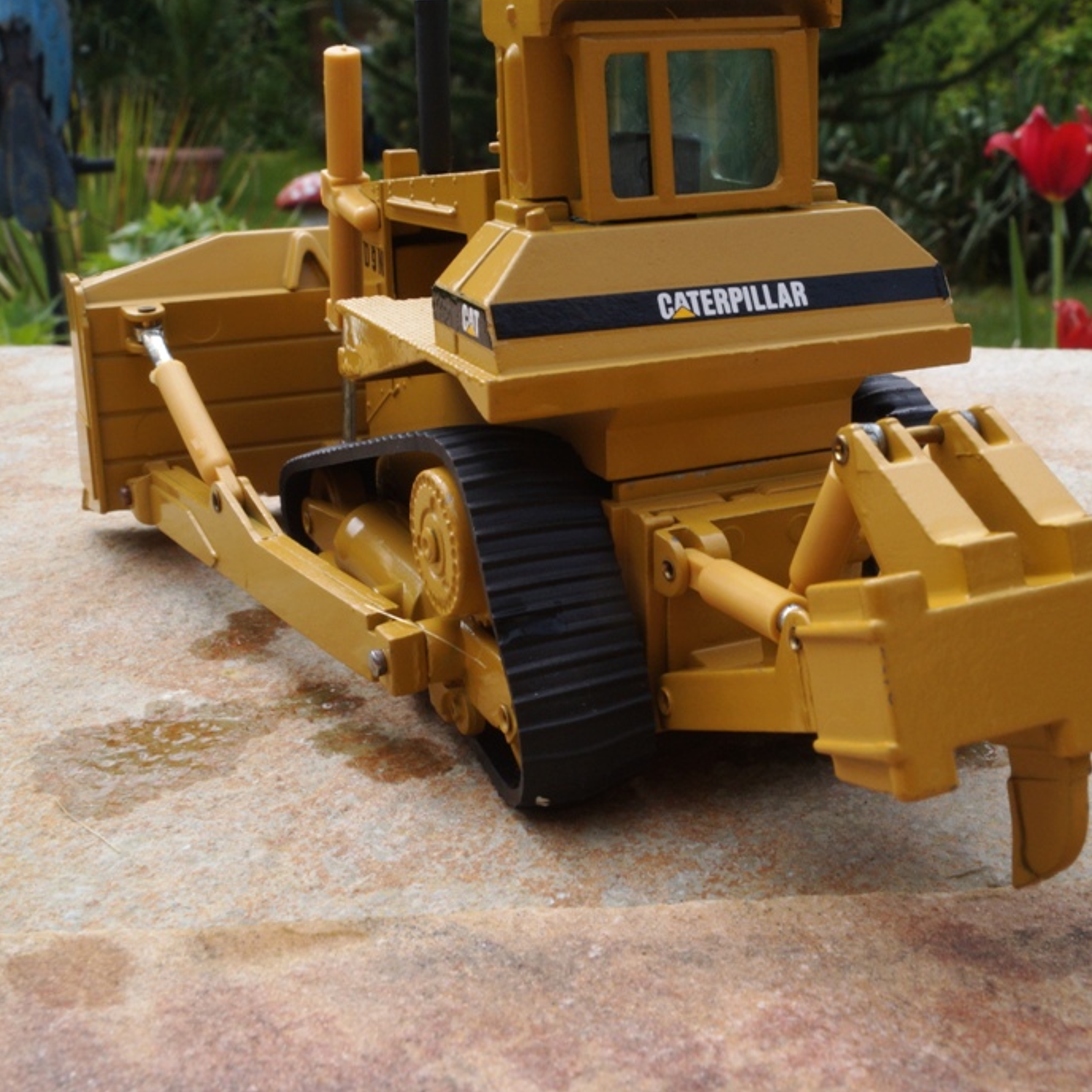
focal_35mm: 47
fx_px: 1677
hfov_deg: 35.9
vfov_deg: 36.1
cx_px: 675
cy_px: 535
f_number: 20
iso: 200
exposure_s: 1/60
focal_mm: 22
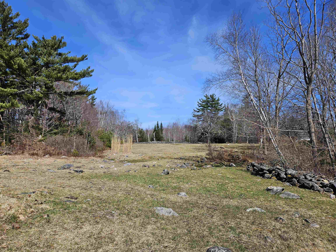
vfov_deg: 58.9
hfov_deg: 73.9
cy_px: 126
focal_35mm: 23
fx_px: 223
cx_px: 168
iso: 25
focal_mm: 5.4
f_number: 1.8
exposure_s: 1/2436
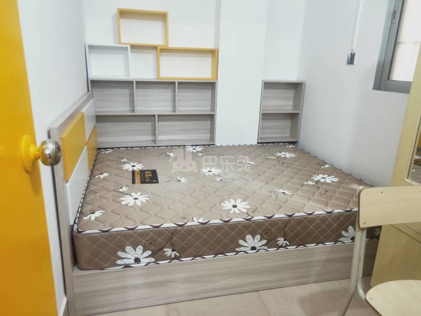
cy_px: 158
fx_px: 304
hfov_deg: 69.4
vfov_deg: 54.9
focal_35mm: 25
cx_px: 210
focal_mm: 4.28
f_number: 1.7
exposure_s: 1/33
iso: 310
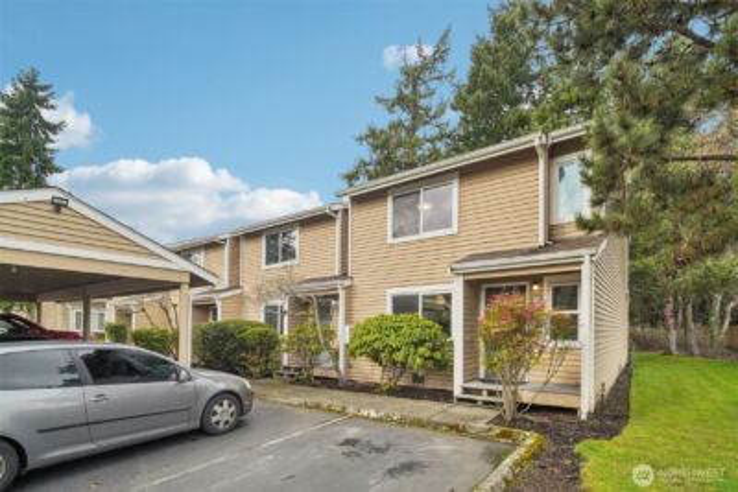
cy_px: 246
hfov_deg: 96.7
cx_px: 369
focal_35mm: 16
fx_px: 328
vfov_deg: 73.8
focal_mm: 16
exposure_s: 1/200
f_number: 16
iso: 1600
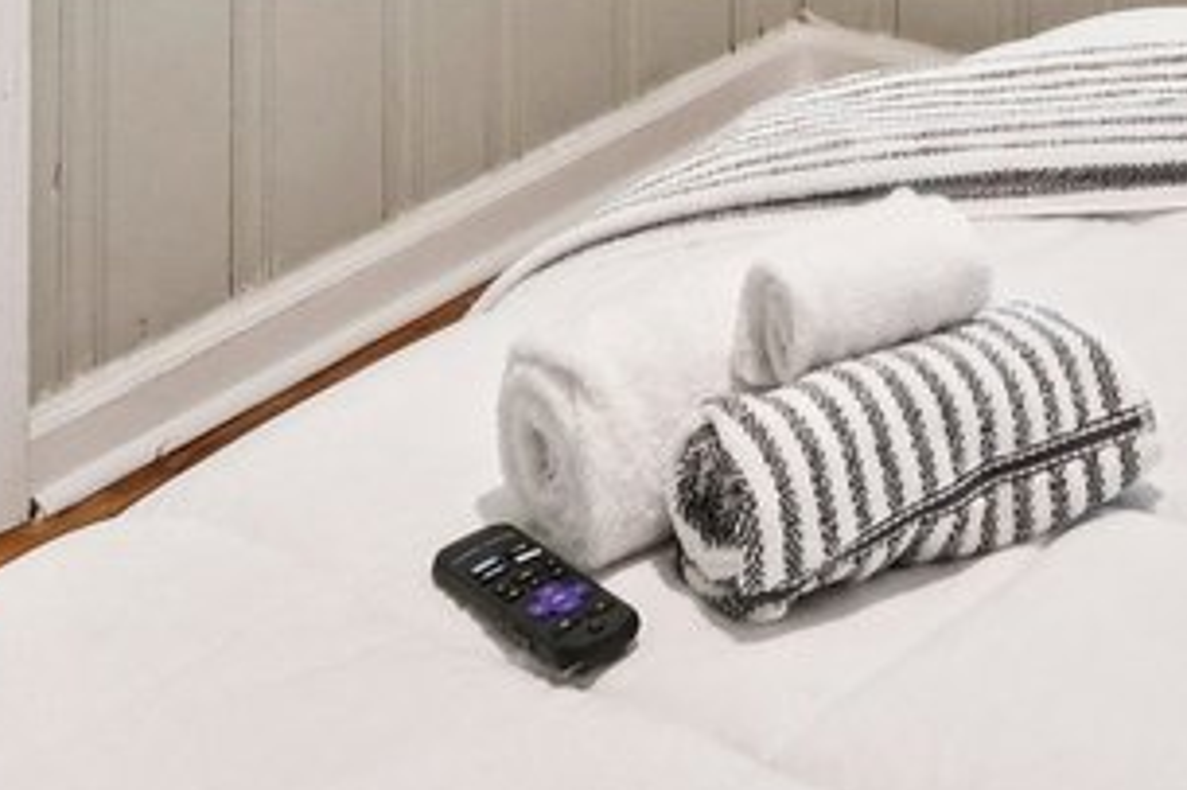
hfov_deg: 20.5
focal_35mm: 94
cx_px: 1374
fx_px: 3098
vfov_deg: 11.7
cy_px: -1134
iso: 250
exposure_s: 1/15
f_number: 8
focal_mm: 14
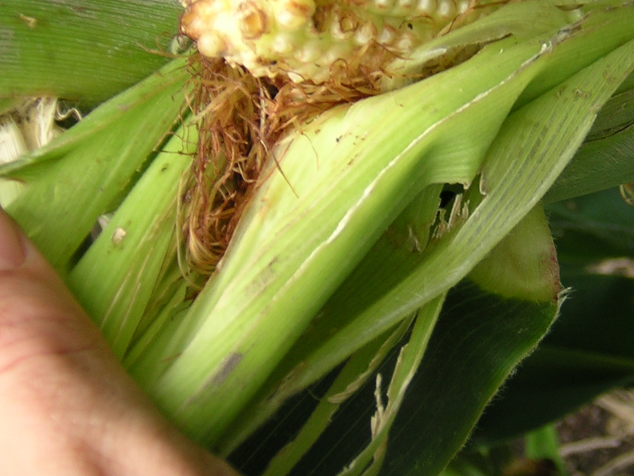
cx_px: 405
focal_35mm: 110
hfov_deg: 17.9
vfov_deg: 13.4
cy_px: 102
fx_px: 2015
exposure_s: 1/154
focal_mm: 8.6
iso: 100
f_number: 3.5
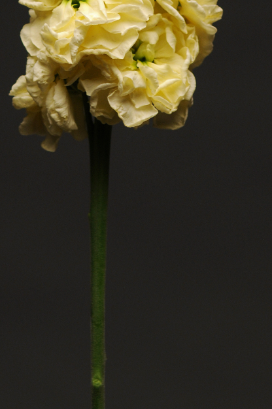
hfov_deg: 3.4
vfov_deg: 5.1
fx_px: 4569
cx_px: 9
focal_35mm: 402
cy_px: -86
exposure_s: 1/6
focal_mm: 105
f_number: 4
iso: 200
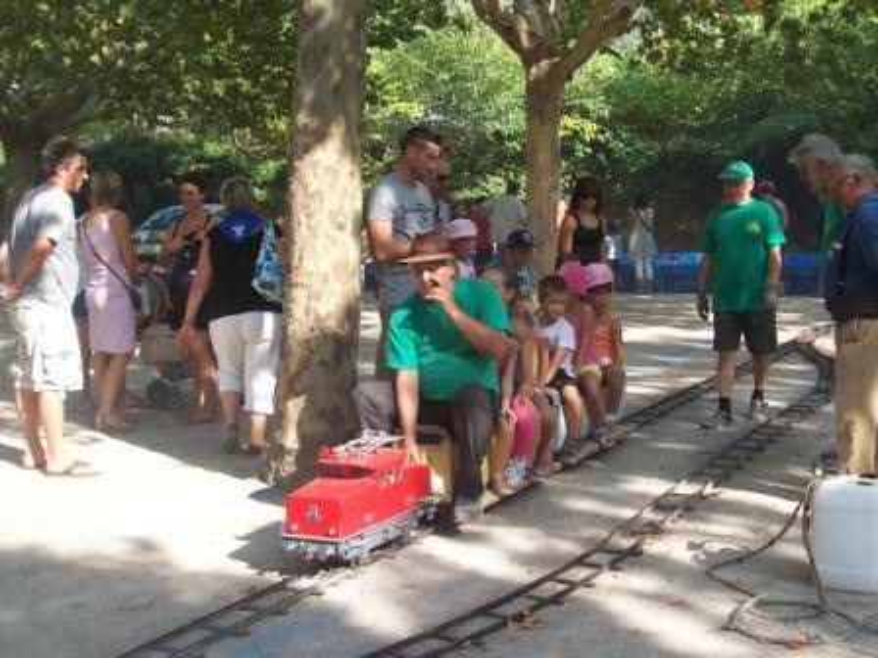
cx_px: 439
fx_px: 1344
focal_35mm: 53
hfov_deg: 36.2
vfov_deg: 27.5
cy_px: 329
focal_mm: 8.6
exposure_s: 1/250
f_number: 3.4
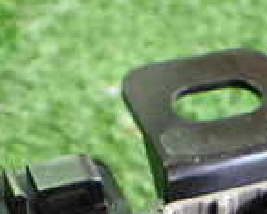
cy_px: 337
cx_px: 258
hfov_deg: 15.8
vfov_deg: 12.2
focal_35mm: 120
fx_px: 949
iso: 800
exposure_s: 1/40
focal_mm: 5.4
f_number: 2.3
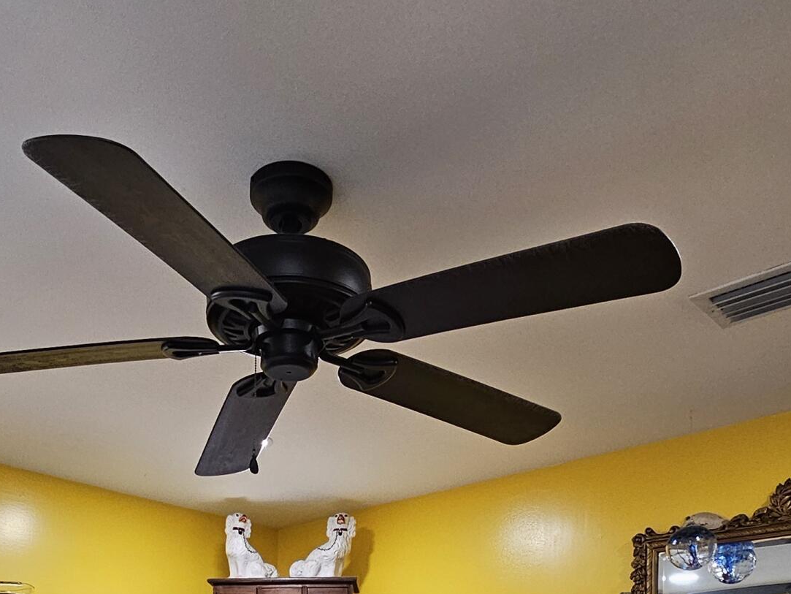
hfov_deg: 51.0
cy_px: 701
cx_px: 318
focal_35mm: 36
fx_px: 823
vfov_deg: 33.0
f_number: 2.2
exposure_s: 1/60
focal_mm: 2.2
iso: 250
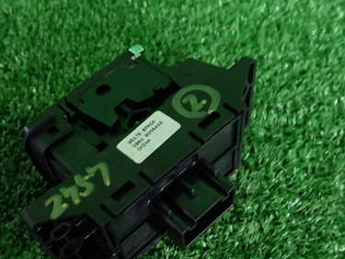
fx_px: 399
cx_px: 129
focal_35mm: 40
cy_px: 172
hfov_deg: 46.4
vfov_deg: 35.6
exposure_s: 1/30
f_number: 2
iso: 320
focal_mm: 4.5
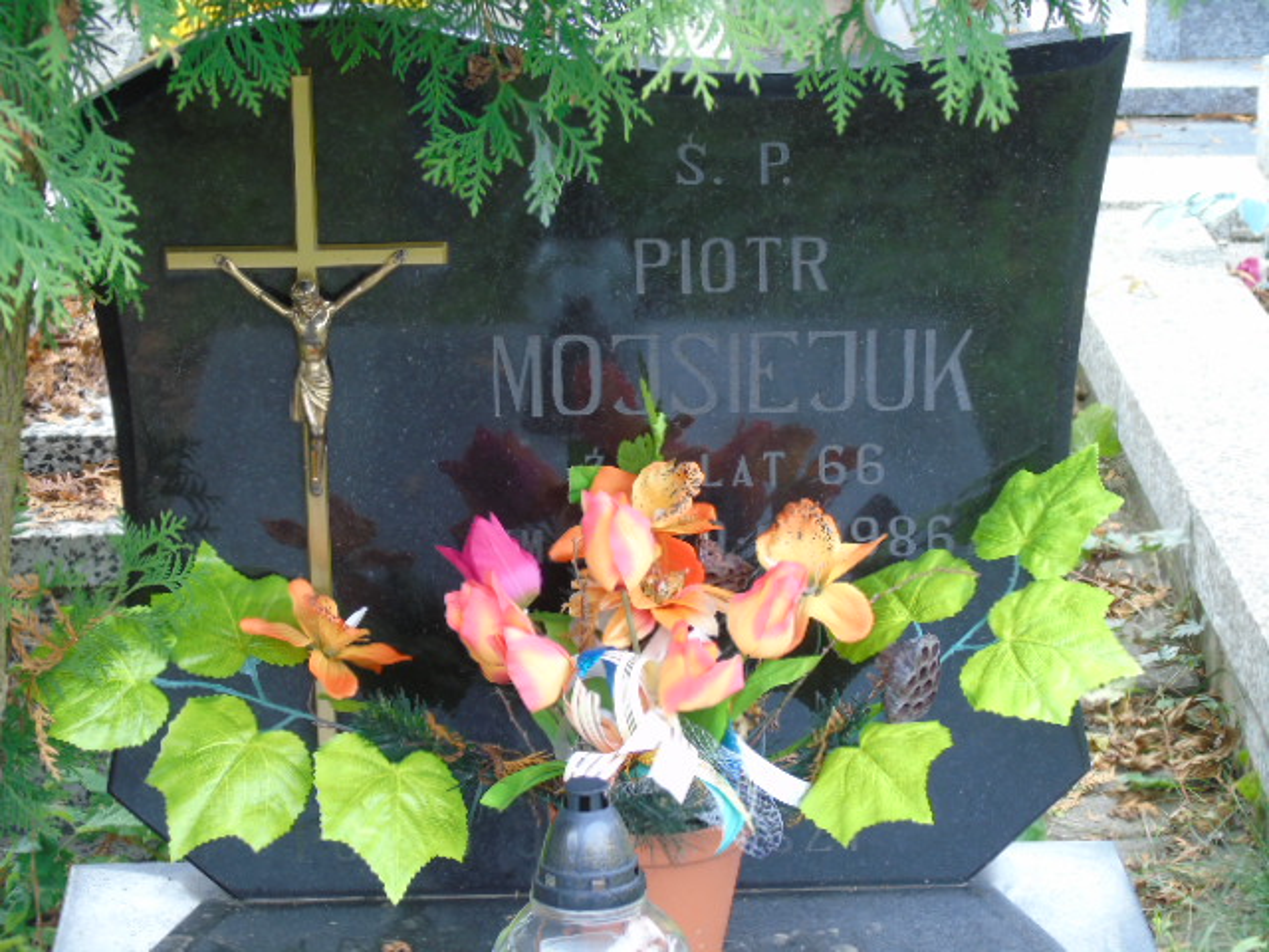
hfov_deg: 15.9
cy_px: 476
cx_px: 634
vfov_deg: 12.0
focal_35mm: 124
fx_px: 4546
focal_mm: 22
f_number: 4.6
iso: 160
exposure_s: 1/30
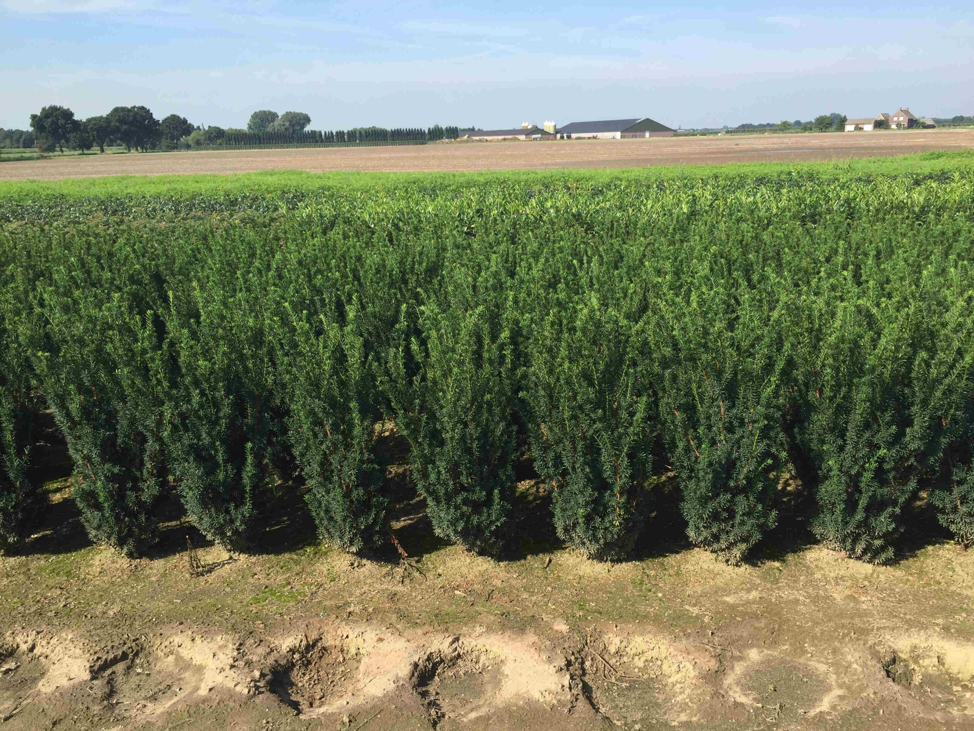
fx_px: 816
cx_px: 487
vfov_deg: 48.2
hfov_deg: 61.7
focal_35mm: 29
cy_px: 366
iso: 32
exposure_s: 1/1163
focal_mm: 4.15
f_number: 2.2
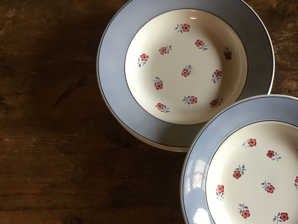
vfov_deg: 30.8
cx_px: 216
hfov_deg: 39.6
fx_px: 405
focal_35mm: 47
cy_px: 135
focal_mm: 3.3
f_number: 2.4
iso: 160
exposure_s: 1/33
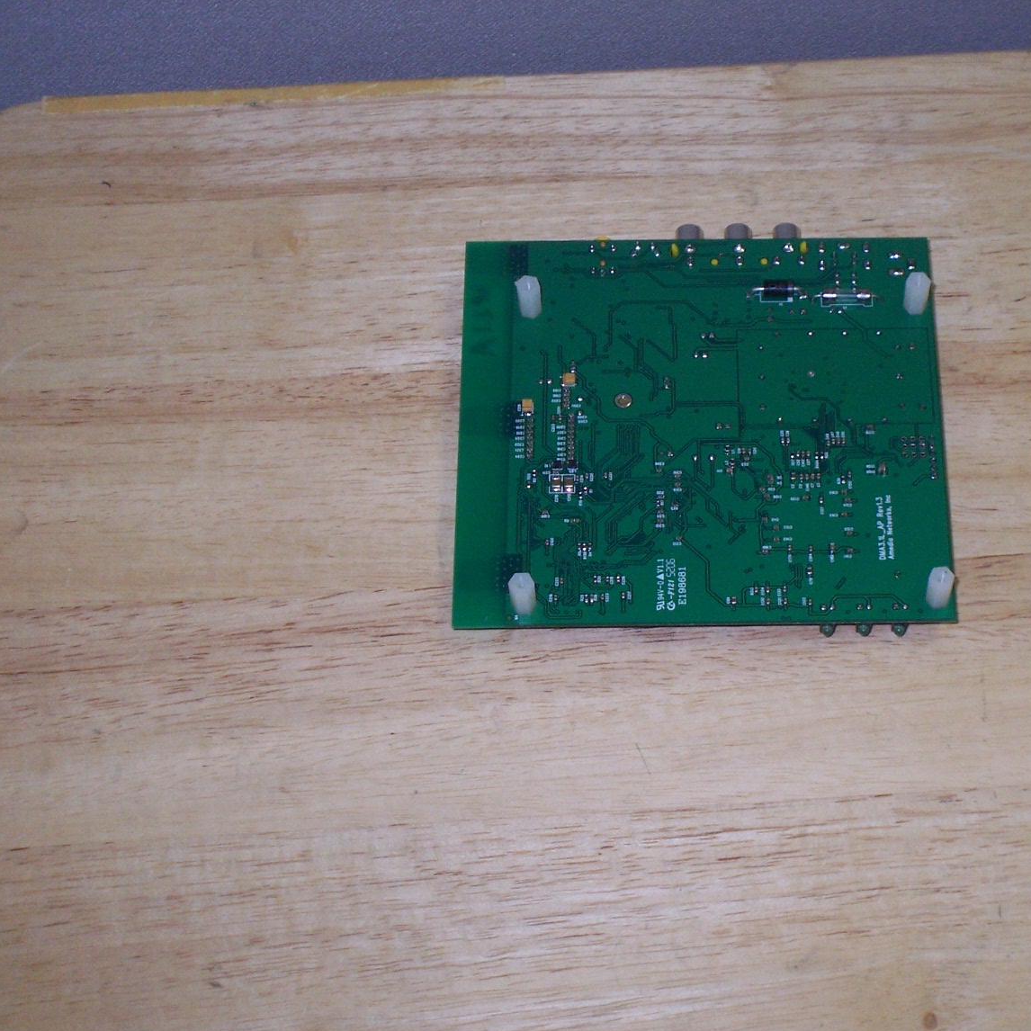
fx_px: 2460
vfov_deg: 23.7
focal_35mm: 73
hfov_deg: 23.6
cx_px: 696
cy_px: 522
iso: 125
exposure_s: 1/80
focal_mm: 9.9
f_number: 4.1
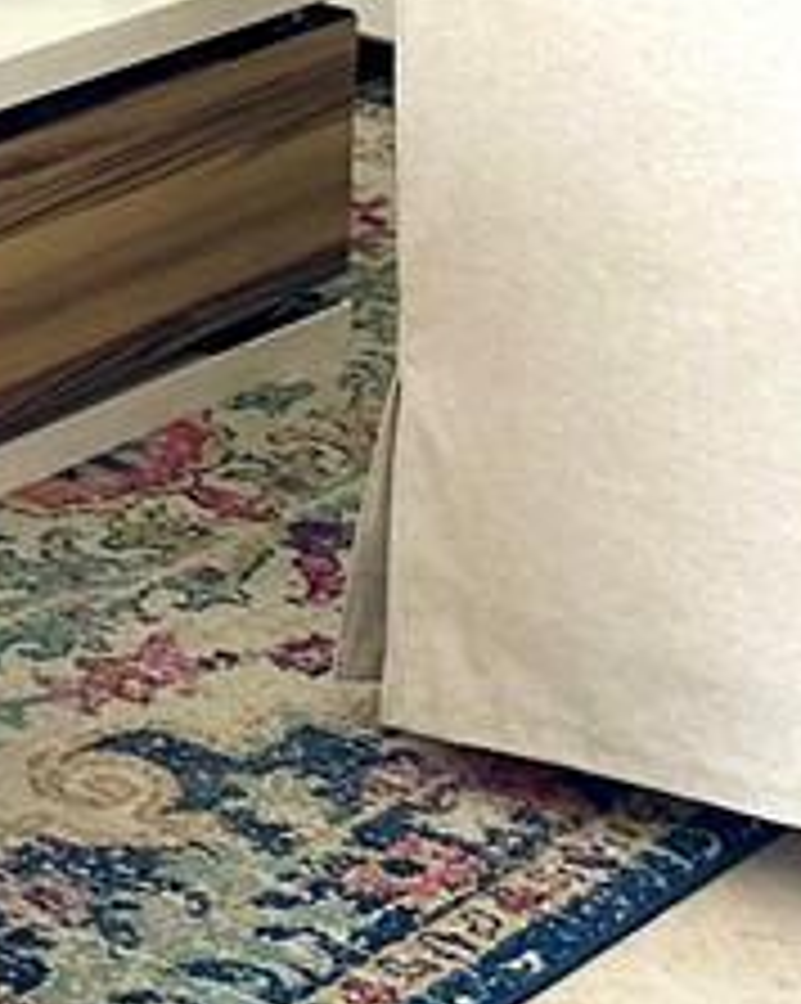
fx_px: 4985
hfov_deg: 8.8
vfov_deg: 10.8
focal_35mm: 168
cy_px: -792
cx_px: -698
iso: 100
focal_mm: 6.86
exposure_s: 1/120
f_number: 1.78
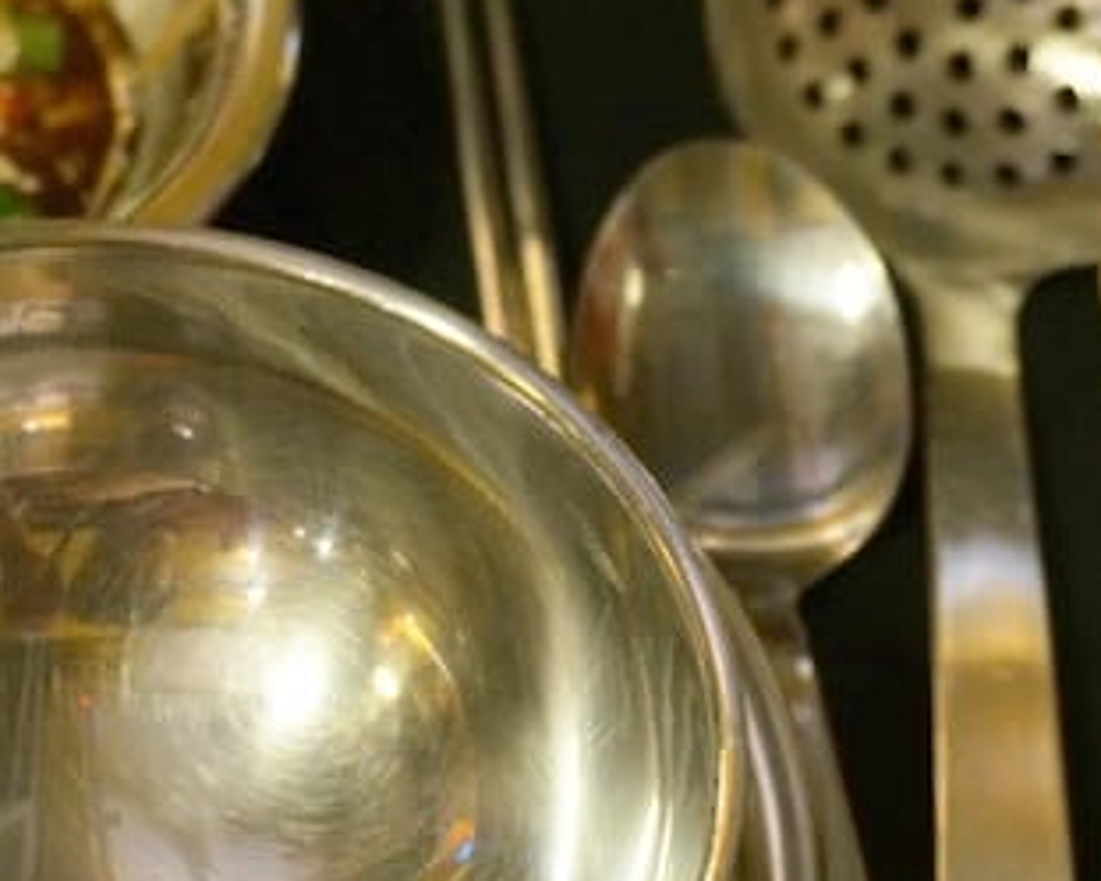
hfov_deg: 20.1
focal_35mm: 94
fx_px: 3064
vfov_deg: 16.4
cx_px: 191
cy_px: 502
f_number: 4.5
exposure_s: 1/60
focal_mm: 26
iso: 1600
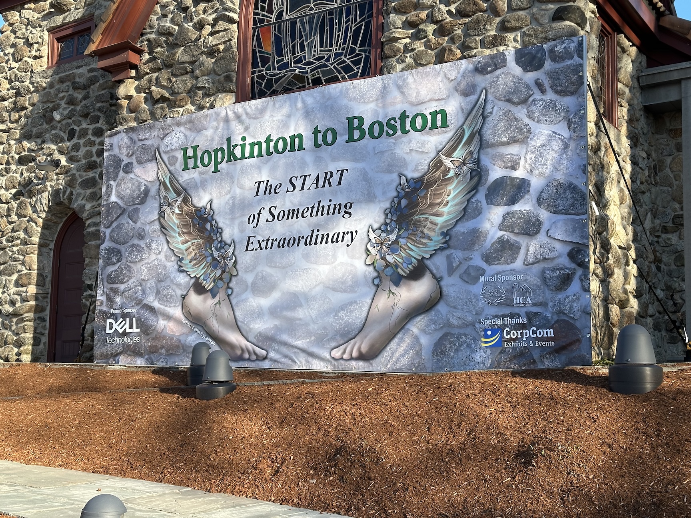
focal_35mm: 48
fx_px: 958
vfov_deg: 30.3
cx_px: 346
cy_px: 259
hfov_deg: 39.7
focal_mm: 6.86
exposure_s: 1/1497
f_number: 1.78
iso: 64
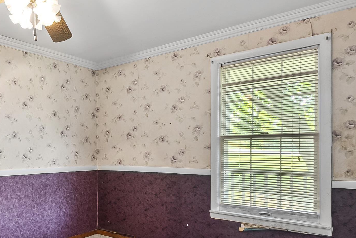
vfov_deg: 43.1
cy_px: 158
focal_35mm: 30
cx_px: 53
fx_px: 297
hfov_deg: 55.7
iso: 100
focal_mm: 10
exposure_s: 5
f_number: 8
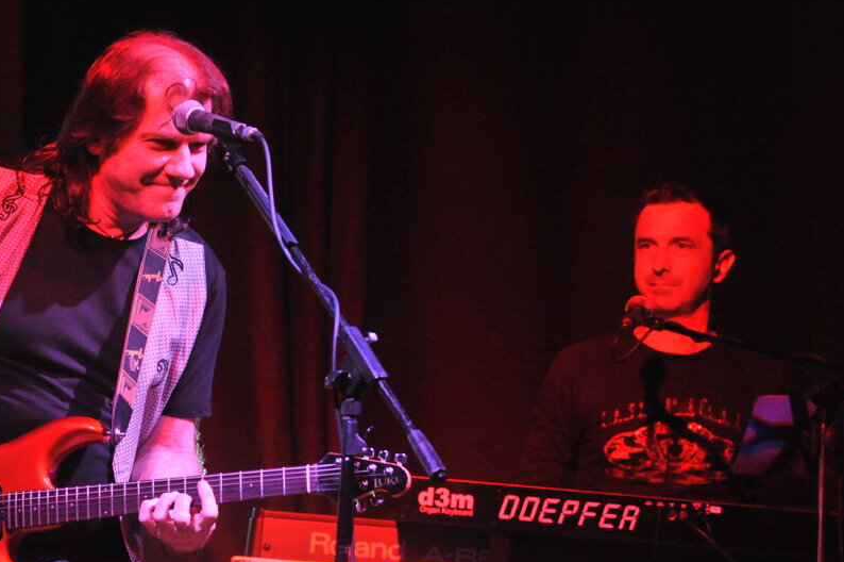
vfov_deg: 6.9
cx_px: 342
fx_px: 4661
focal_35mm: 199
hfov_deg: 10.3
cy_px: 323
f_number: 5.6
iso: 5000
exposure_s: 1/60
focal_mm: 135
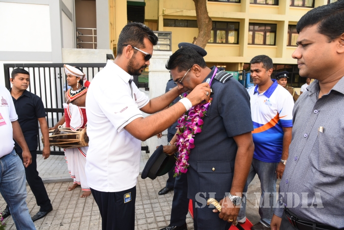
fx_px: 229
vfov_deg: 53.2
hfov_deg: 73.7
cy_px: 115
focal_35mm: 24
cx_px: 172
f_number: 6.3
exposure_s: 1/125
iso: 250
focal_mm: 24
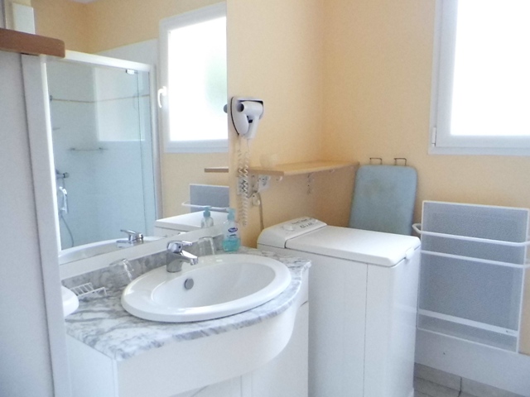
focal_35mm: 25
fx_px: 383
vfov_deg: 54.9
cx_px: 265
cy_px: 198
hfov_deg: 69.4
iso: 1600
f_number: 3.1
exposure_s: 1/320
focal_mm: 4.5
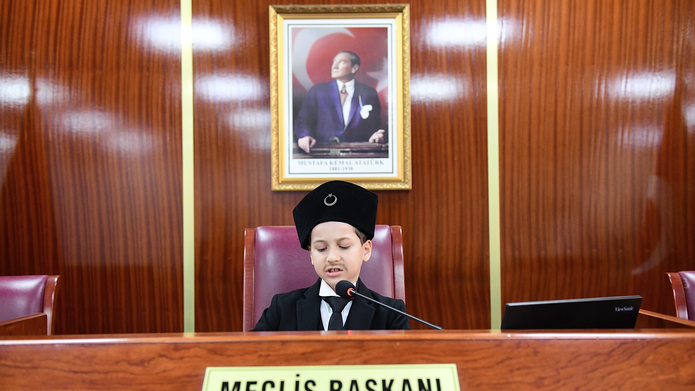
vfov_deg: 28.3
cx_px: 348
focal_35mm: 42
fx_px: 774
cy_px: 220
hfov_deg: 48.4
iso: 3200
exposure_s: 1/125
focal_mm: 40
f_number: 3.2
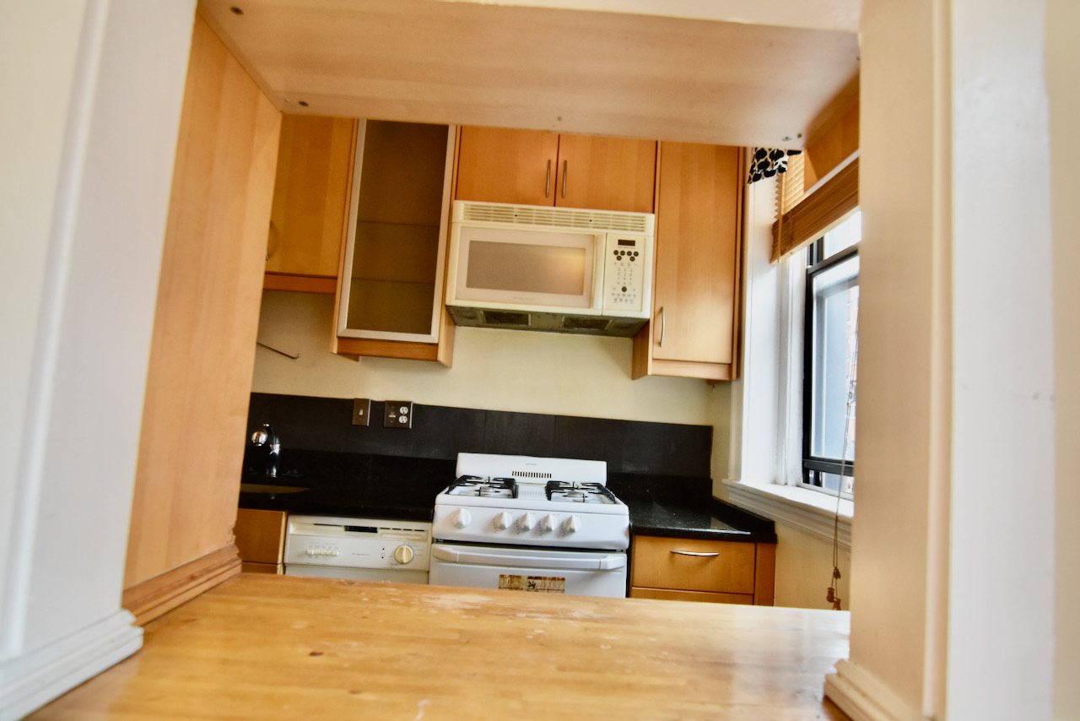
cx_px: 540
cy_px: 360
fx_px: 585
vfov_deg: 63.2
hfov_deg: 85.4
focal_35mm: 20
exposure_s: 1/60
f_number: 4
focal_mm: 13
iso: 900
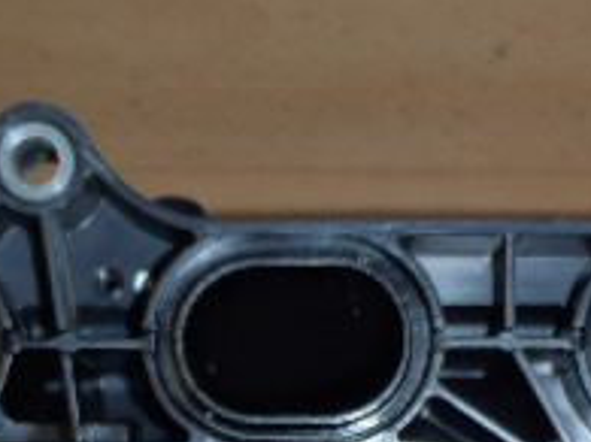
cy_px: 669
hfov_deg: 21.3
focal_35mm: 92
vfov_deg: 14.9
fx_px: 1570
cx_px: 318
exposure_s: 1/30
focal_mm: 5
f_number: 3.9
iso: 100
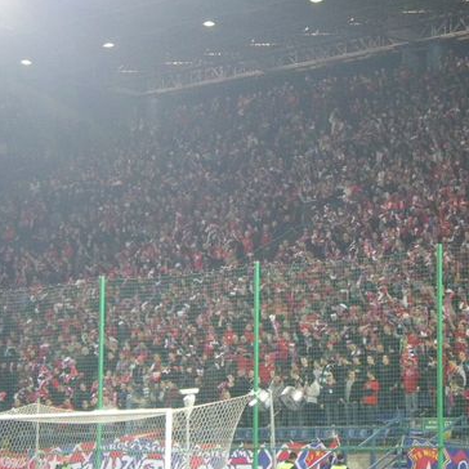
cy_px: 229
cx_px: 302
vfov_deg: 11.3
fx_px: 2376
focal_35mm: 155
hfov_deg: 11.3
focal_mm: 18.5
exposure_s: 1/100
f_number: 4.1
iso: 640
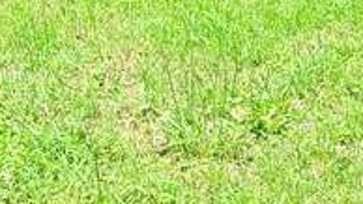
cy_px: -444
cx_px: -142
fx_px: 1328
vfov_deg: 7.5
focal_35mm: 138
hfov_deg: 14.7
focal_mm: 6.76
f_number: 1.78
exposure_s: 1/2907
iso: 100
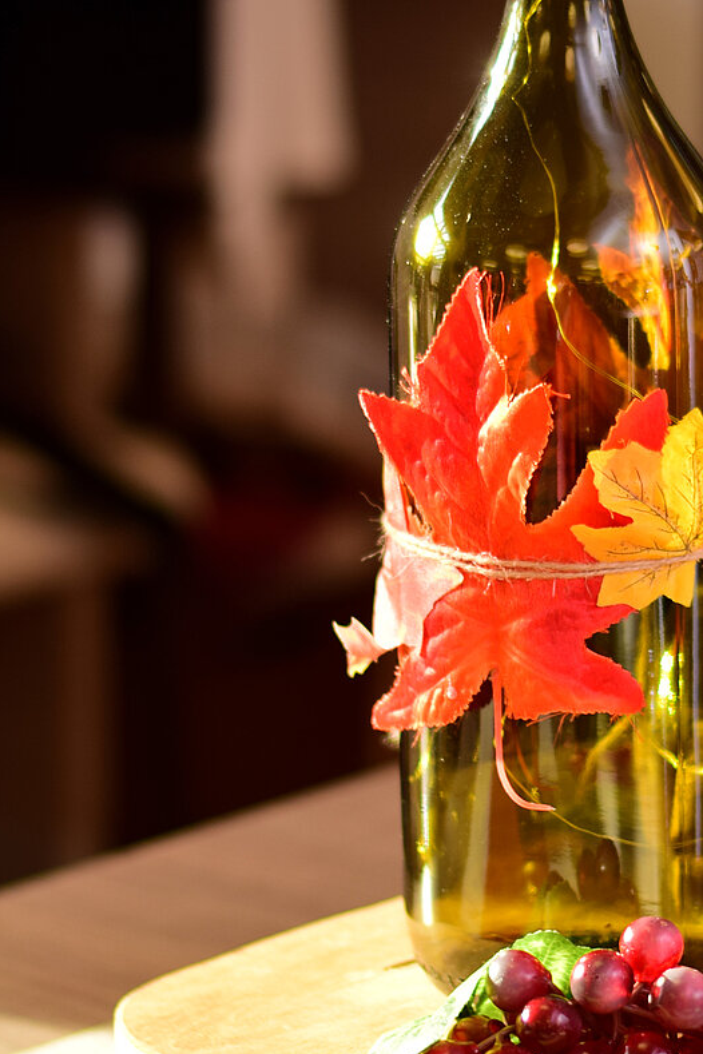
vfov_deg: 12.0
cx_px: 671
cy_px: 444
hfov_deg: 8.0
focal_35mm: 171
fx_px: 5008
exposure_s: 1/200
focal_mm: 50
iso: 100
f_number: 2
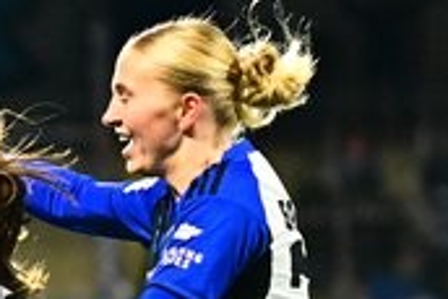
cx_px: -410
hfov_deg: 2.5
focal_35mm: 834
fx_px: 10387
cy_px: 476
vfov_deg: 1.7
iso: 5600
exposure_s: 1/1250
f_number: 2.8
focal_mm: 120
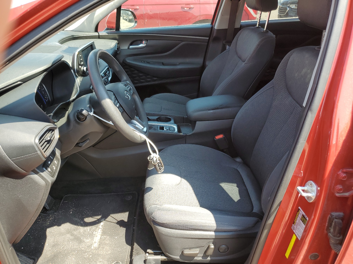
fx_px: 265
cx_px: 176
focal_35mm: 26
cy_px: 132
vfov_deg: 53.1
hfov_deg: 67.3
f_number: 1.5
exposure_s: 1/323
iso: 50
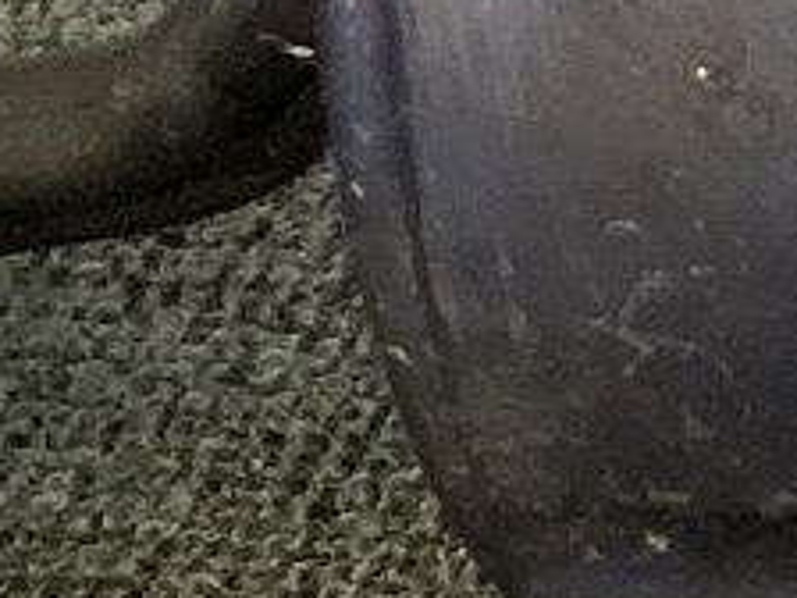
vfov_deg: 7.1
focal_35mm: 209
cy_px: -130
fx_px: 4812
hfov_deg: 7.9
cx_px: 2546
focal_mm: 3.3
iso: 250
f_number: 2.4
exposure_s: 1/50
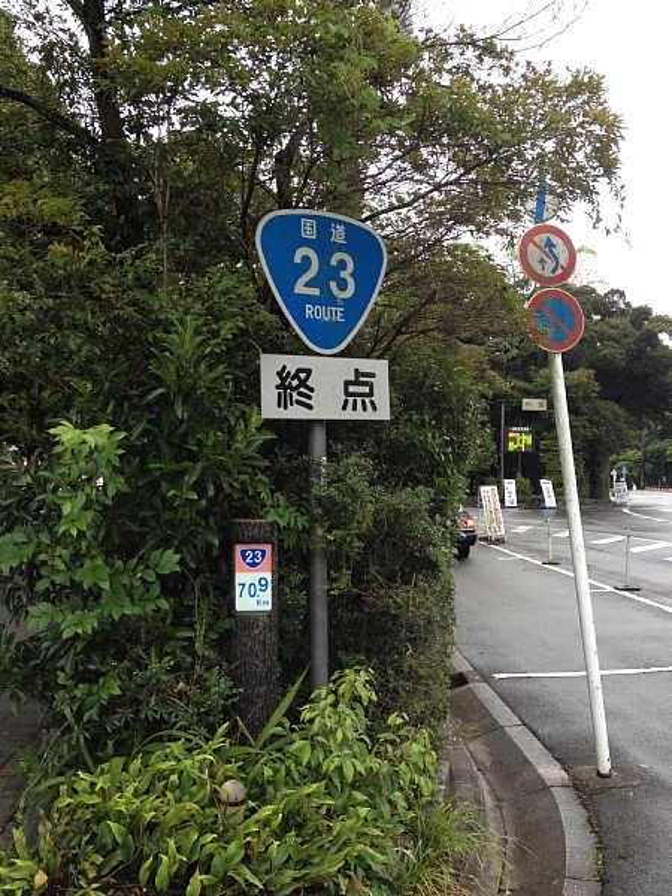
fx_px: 906
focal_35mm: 35
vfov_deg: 52.6
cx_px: 336
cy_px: 448
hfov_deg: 40.7
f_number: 2.4
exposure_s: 1/120
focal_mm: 4.28
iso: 80
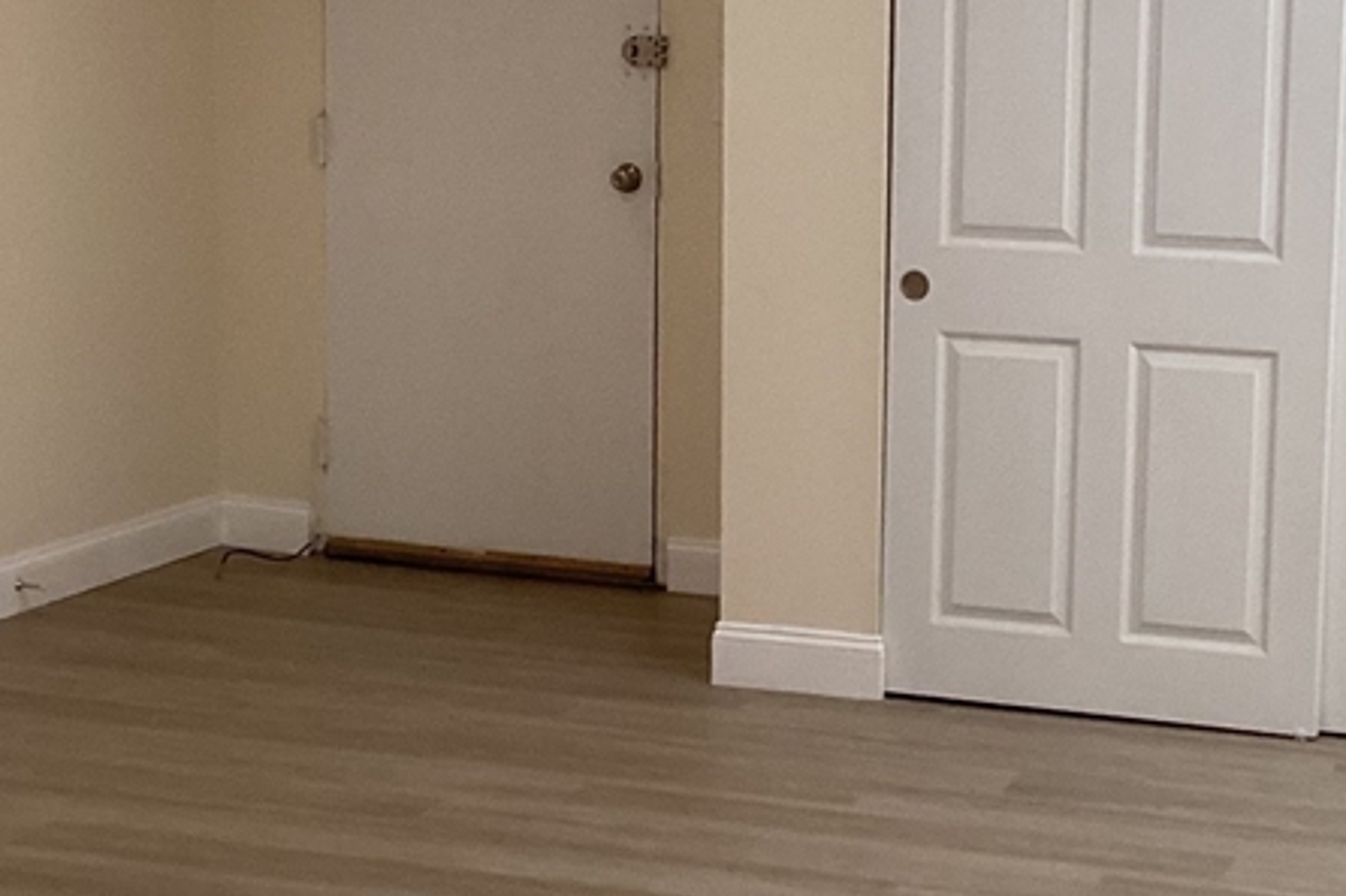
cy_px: 320
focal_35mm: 74
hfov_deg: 27.2
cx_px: 869
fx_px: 2766
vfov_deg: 18.4
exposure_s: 1/60
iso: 125
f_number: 2.4
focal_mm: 3.3
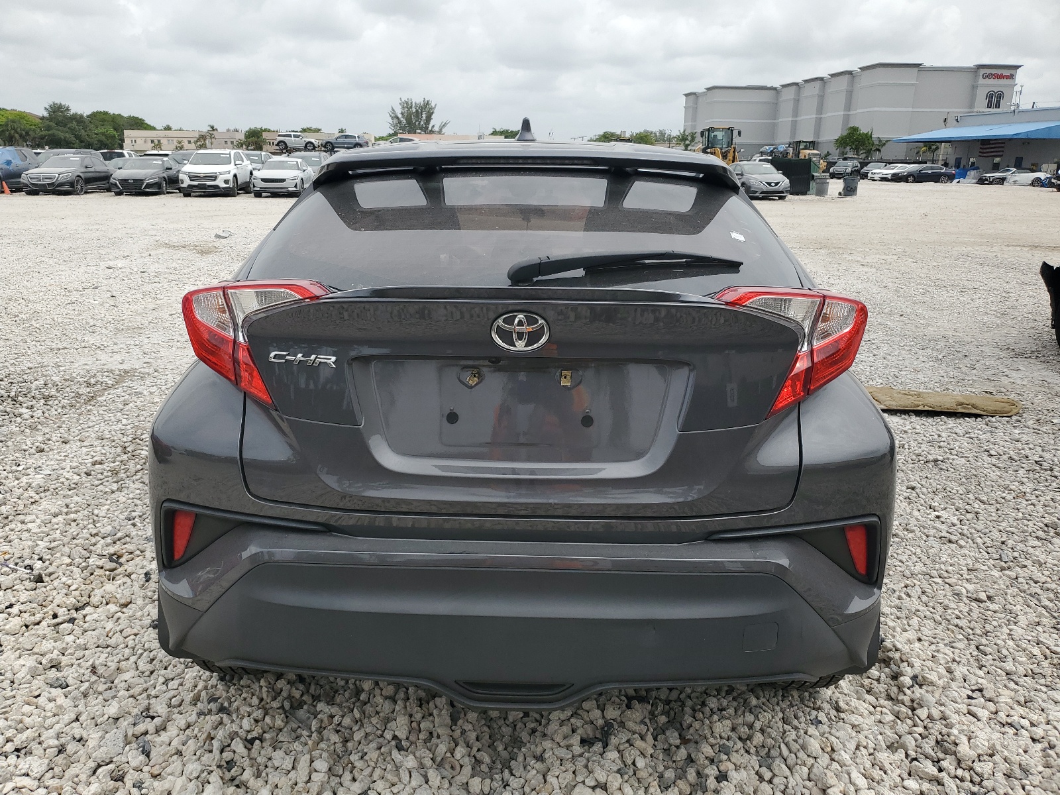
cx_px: 530
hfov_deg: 67.3
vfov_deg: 53.1
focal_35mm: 26
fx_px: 796
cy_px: 398
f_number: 1.5
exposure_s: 1/3333
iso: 50
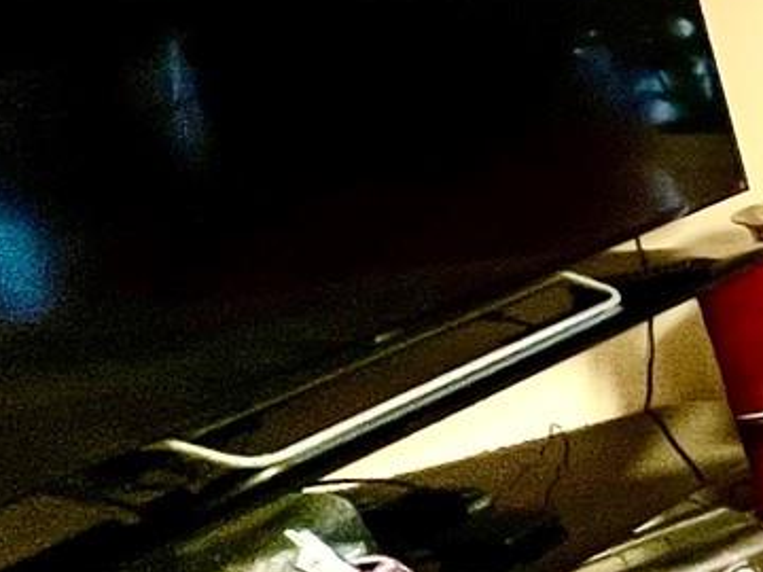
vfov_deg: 19.9
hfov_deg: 12.9
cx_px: 2086
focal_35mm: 74
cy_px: 239
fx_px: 1631
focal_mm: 1.57
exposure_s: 1/99
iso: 250
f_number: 1.8
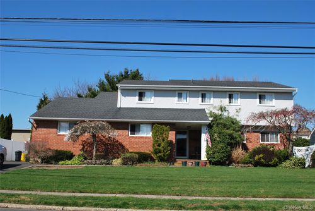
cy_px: 106
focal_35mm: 33
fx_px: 289
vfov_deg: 40.0
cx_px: 158
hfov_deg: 57.2
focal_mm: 22
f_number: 8
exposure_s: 1/250
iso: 100
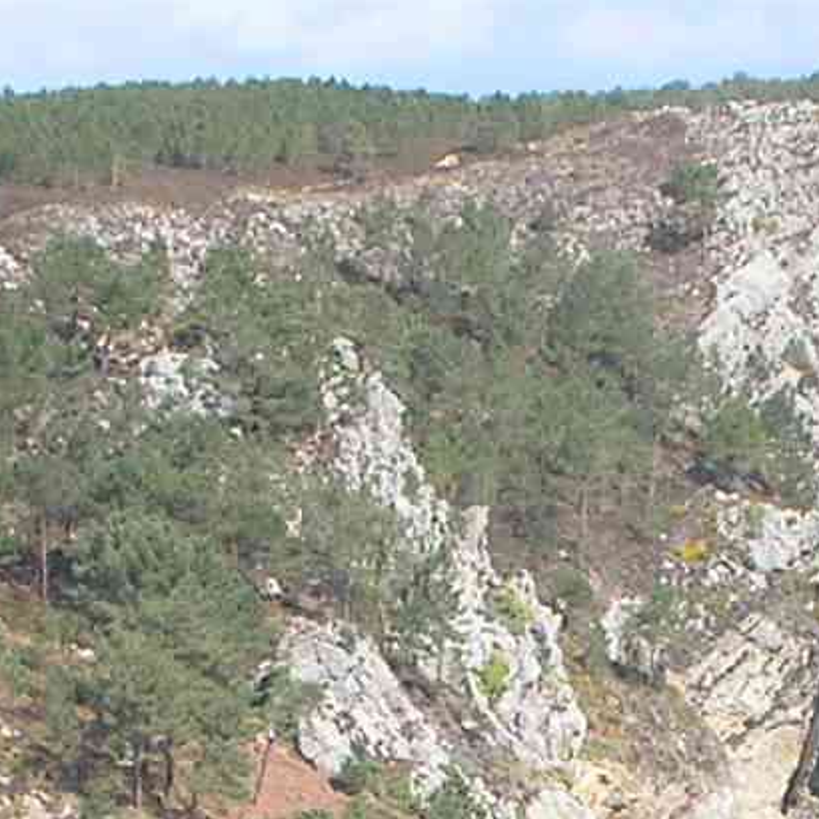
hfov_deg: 7.5
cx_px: 653
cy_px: 1368
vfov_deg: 7.3
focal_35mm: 234
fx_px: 6264
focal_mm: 8.8
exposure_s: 1/268
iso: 50
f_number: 3.7
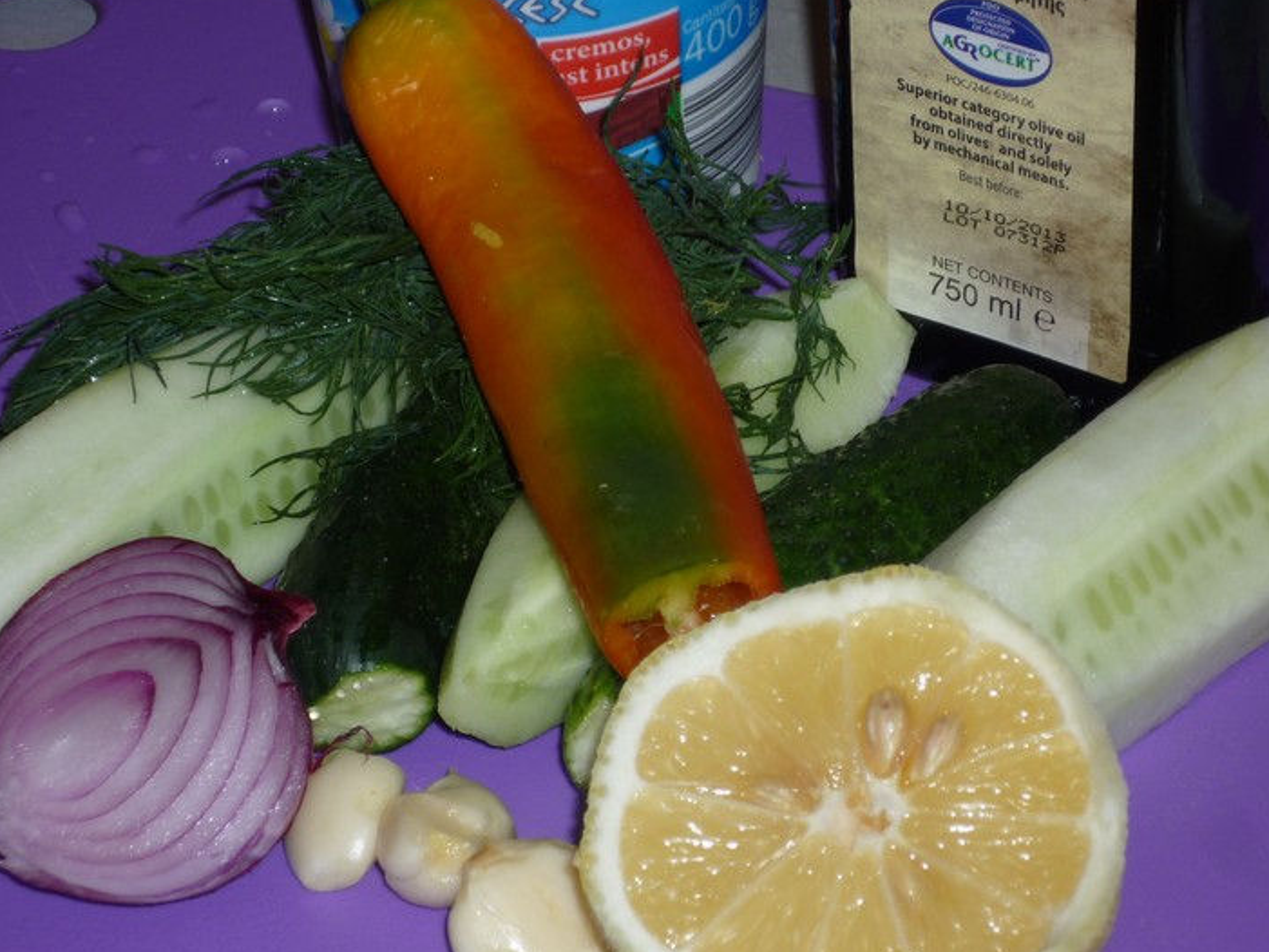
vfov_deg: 10.8
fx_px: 5023
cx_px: 663
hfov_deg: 14.4
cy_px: 433
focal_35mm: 137
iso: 100
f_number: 5.8
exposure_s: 1/60
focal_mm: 20.8
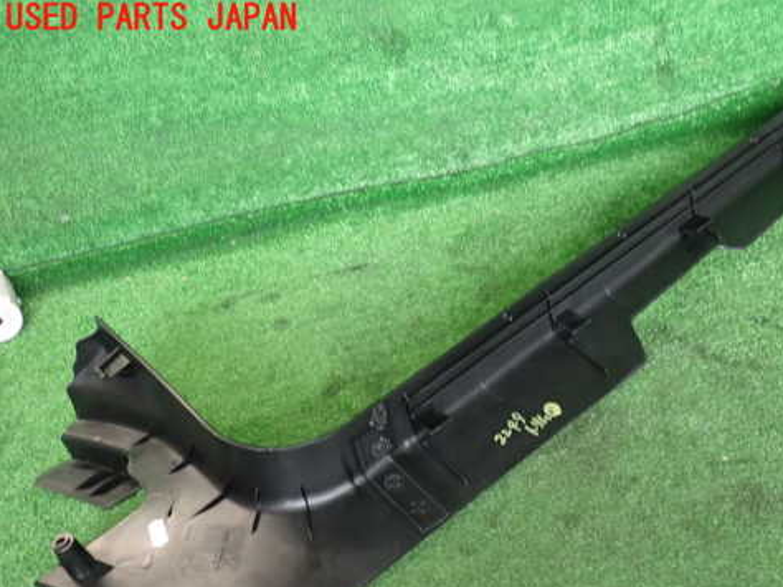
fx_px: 859
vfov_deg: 37.4
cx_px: 492
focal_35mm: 38
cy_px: 370
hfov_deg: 48.5
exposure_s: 1/30
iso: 250
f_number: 2.3
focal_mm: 5.4
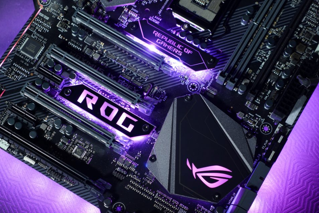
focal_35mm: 77
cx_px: 150
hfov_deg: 26.3
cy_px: 108
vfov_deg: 17.7
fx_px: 682
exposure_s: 1/3.2
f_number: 2.8
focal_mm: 35
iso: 200
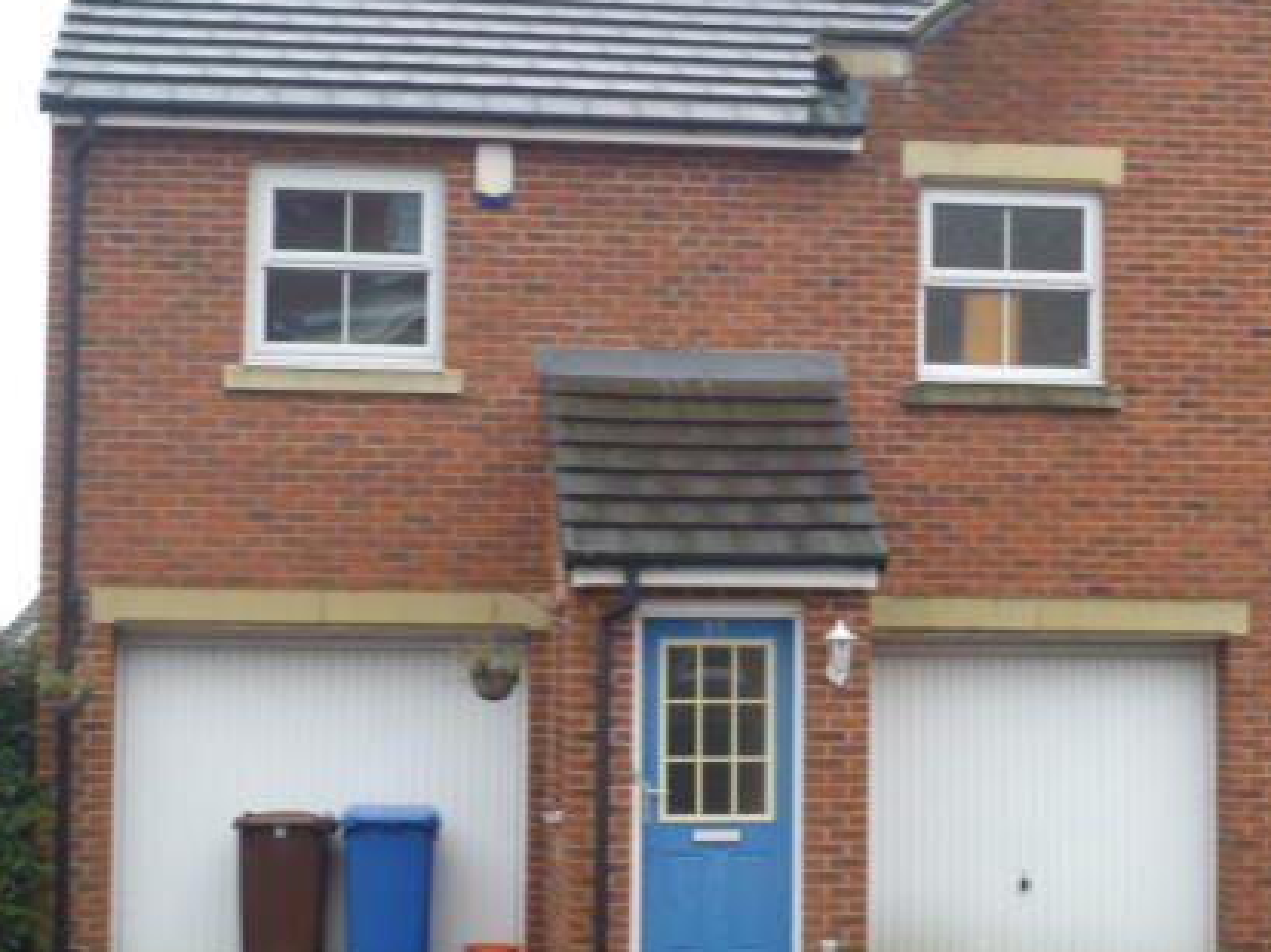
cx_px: 886
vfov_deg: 17.1
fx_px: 3156
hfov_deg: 22.6
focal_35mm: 86
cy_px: 456
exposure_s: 1/40
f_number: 4.6
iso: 100
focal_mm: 10.8
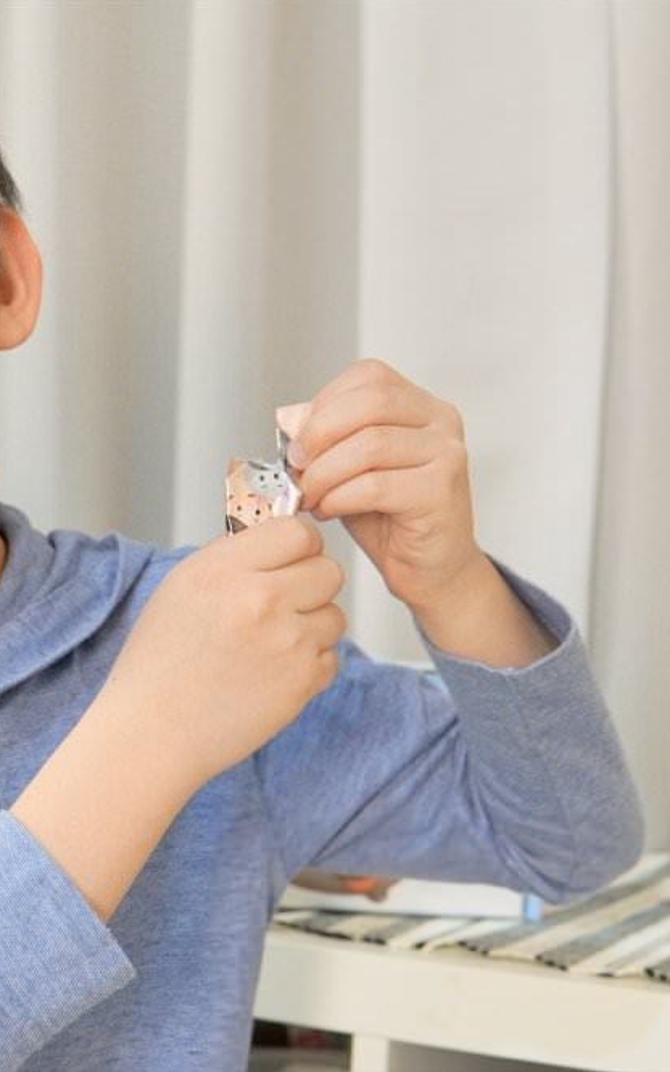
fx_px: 2015
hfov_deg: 18.2
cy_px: 535
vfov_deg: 29.8
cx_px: -68
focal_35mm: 69
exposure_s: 1/160
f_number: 4
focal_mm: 30
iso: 1000
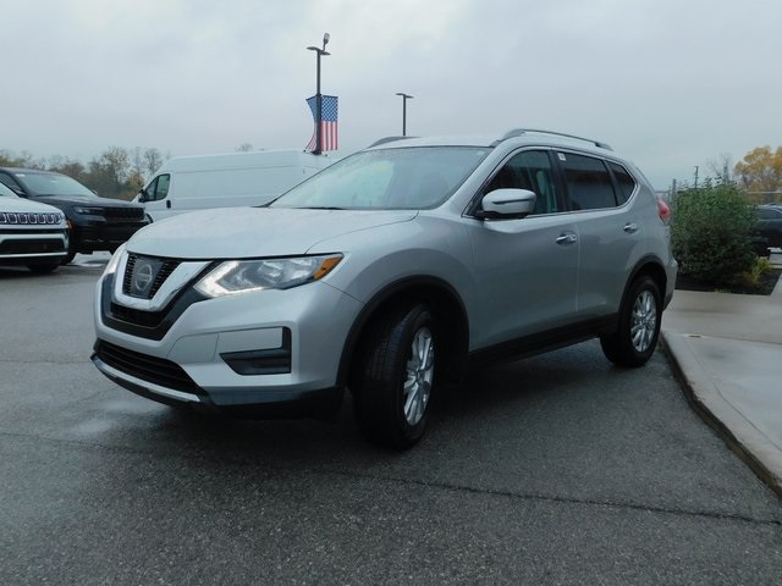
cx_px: 391
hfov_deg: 60.0
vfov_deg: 46.8
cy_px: 293
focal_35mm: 30
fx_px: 678
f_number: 3.2
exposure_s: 1/250
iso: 125
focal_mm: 5.3
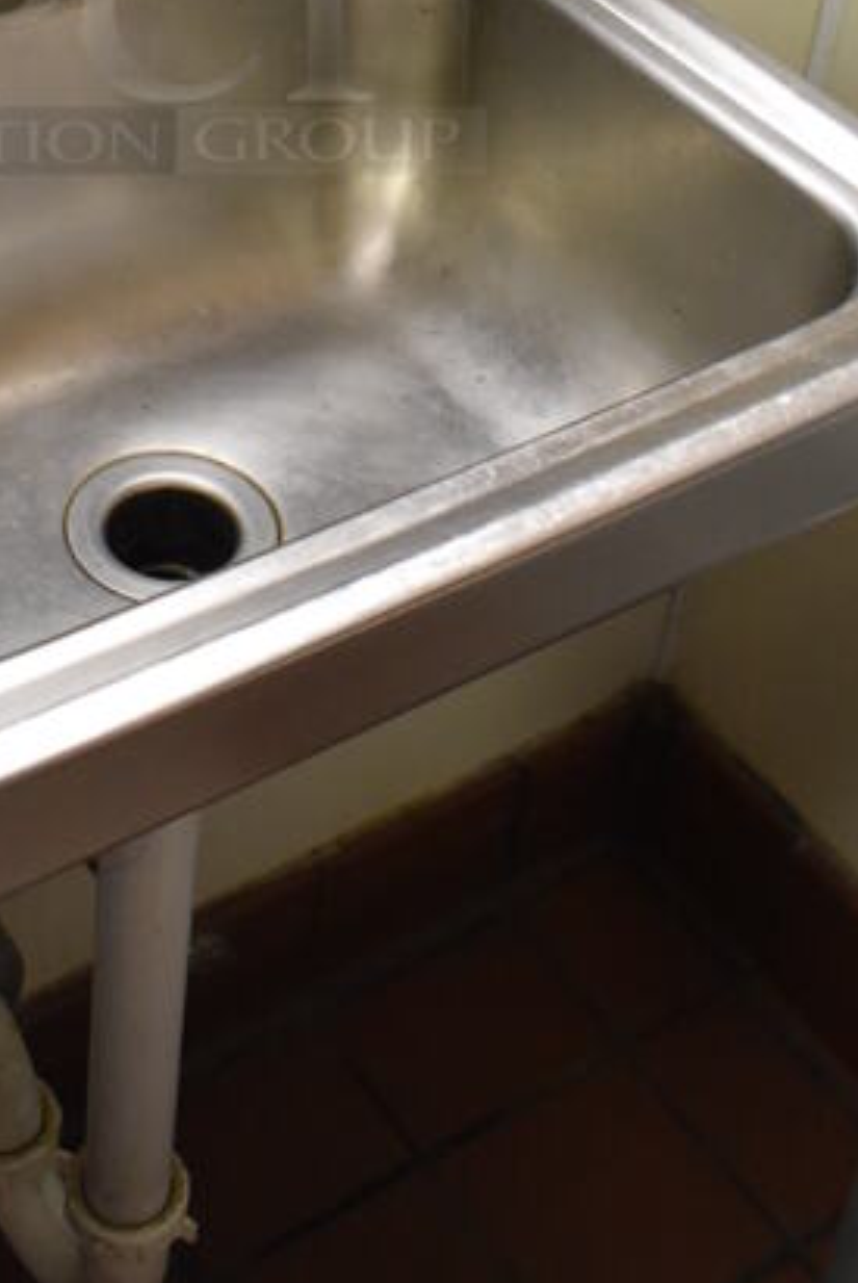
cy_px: 11
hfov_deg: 22.3
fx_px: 2139
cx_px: 140
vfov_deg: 31.0
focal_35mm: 60
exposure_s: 1/125
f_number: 3.5
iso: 2500
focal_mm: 18
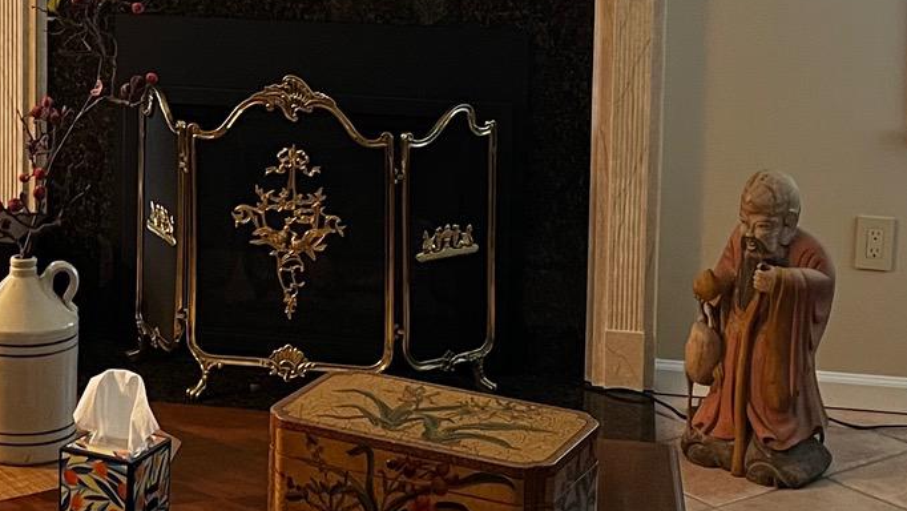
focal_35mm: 85
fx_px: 2045
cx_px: 140
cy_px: -61
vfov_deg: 13.9
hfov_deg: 24.5
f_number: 1.6
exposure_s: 1/60
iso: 250
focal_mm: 5.1
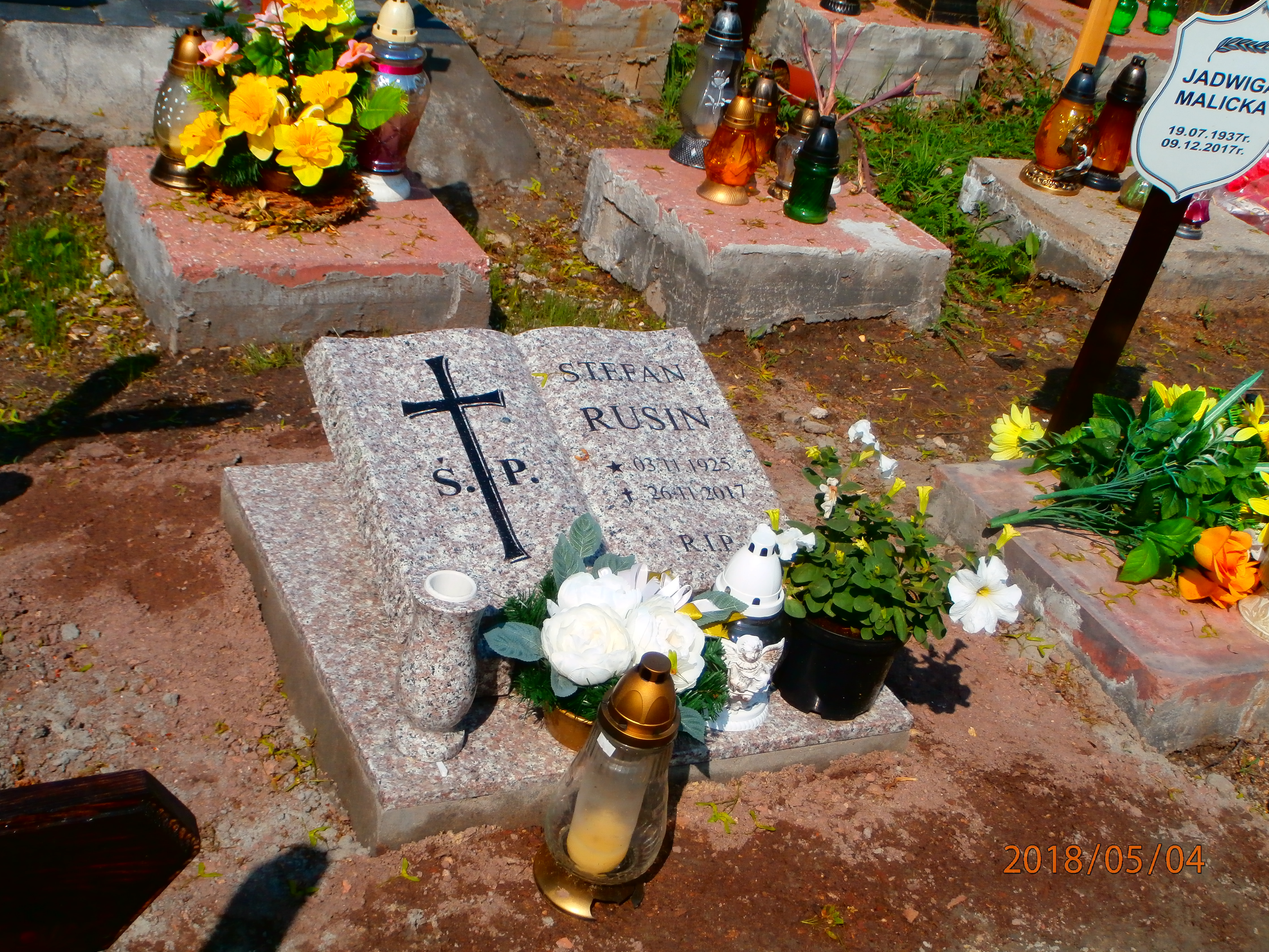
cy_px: 475
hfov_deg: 39.7
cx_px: 631
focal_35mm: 48
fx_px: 1760
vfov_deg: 30.3
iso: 100
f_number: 4.2
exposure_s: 1/1000
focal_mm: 8.29
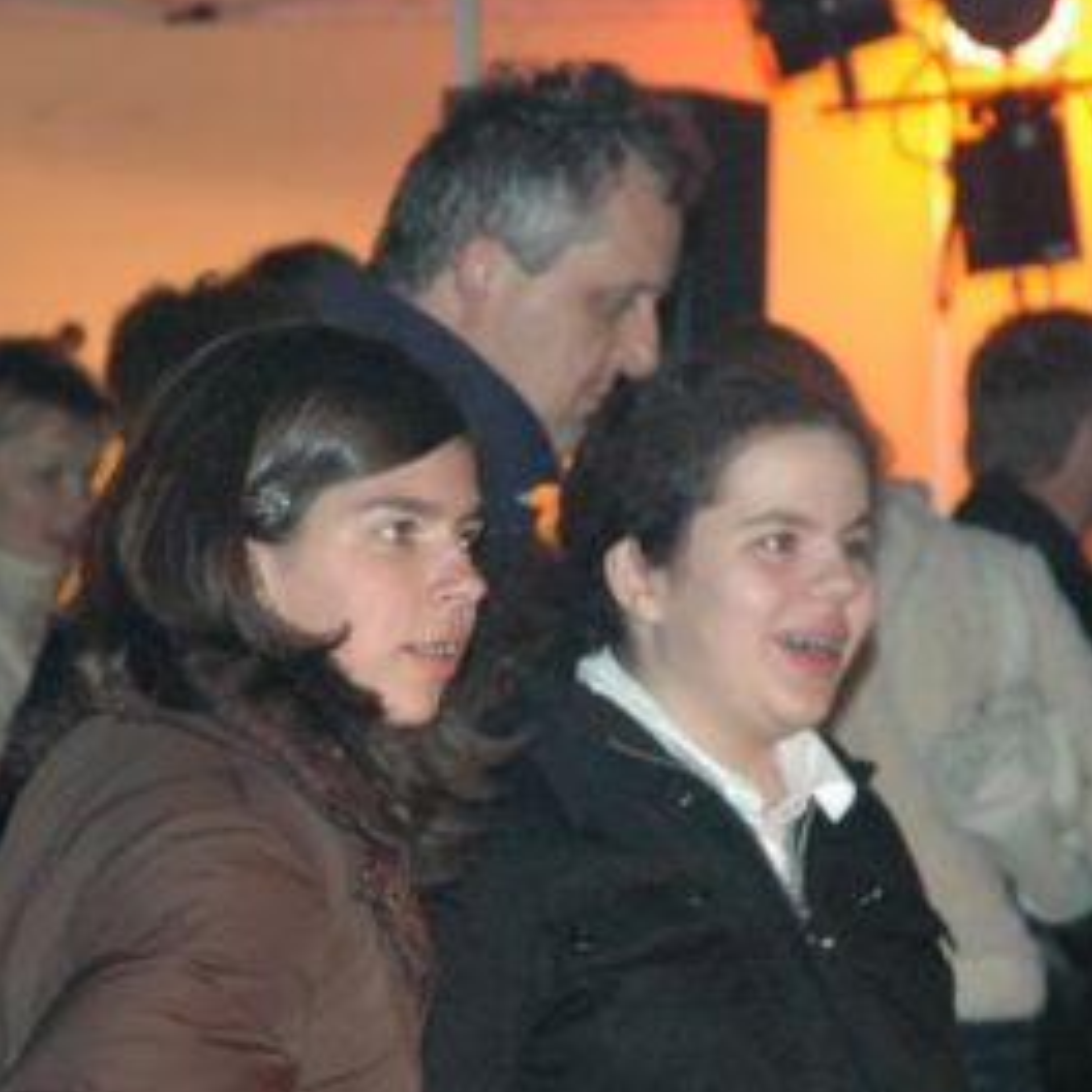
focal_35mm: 203
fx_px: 7245
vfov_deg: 8.6
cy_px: 662
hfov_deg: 8.6
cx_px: 641
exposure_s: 1/60
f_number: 5
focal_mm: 70
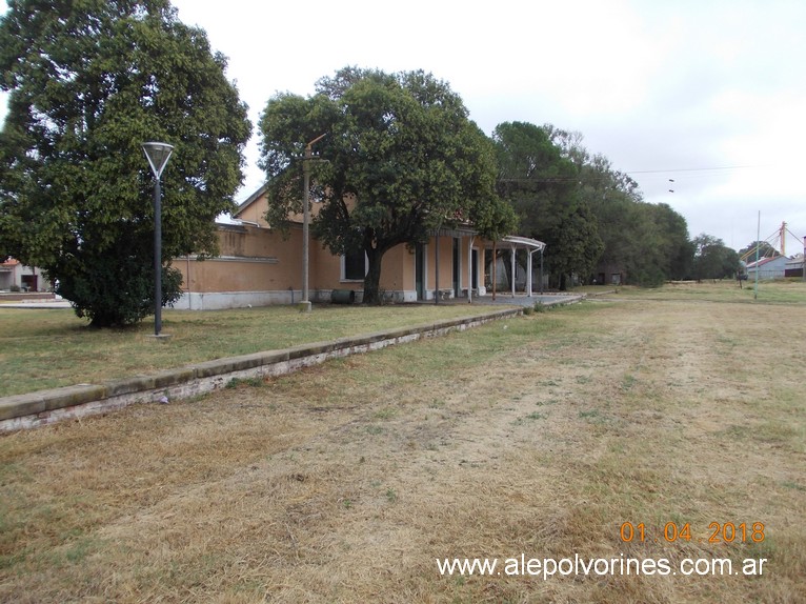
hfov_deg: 63.5
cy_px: 302
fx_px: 652
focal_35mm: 28
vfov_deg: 49.7
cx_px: 403
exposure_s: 1/400
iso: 80
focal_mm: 4
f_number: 2.7
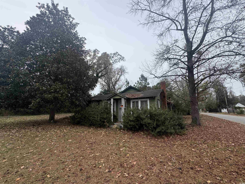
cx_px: 122
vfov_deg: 85.7
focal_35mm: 14
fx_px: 99
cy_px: 92
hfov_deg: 102.1
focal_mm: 2.22
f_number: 2.2
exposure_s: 1/582
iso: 50
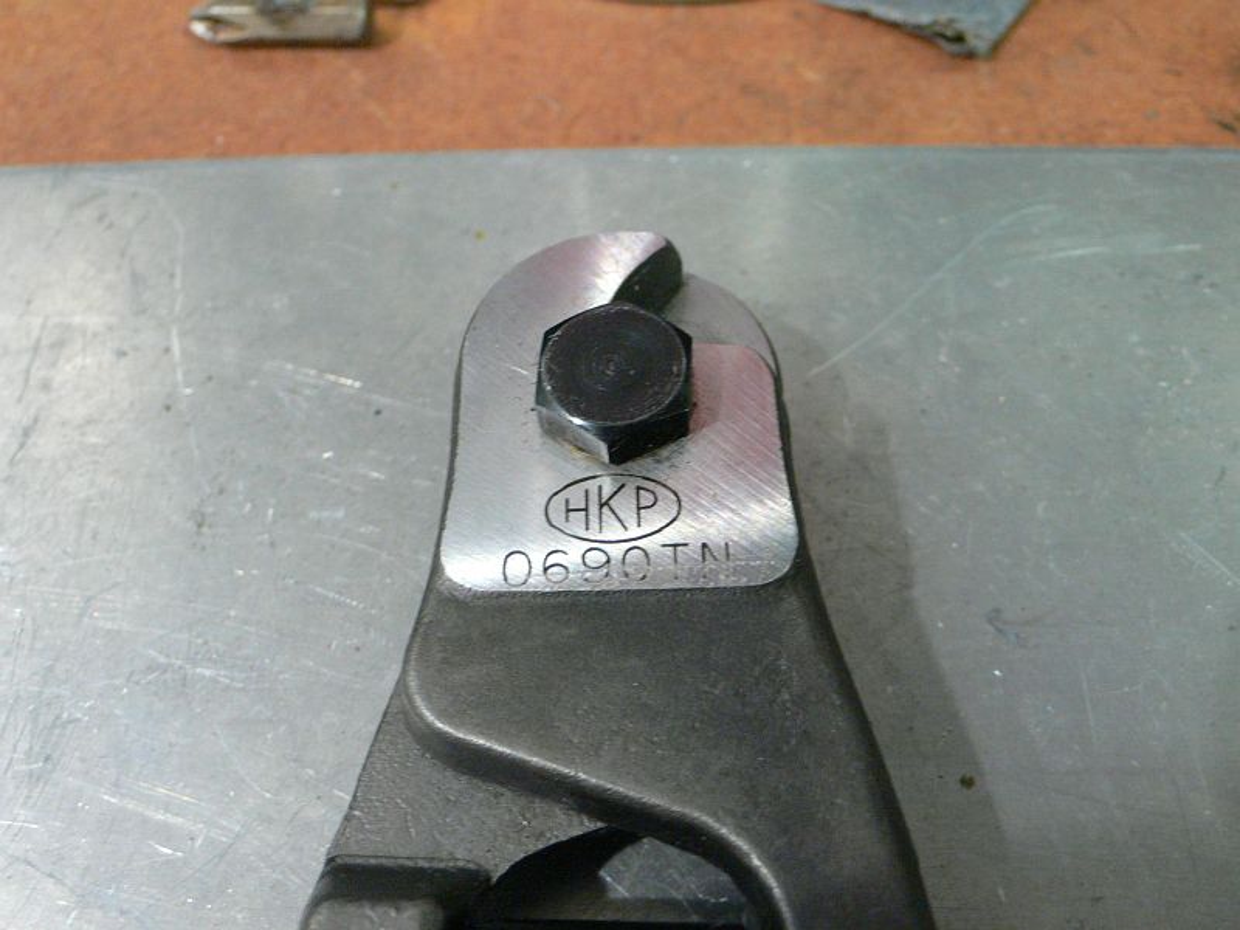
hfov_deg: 54.0
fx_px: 1218
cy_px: 465
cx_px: 620
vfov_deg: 41.8
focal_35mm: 34
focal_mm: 6.3
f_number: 2.8
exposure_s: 1/13
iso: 200
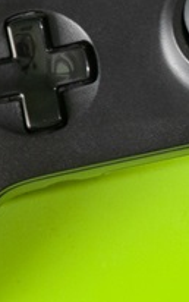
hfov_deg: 2.1
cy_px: -4
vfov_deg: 3.4
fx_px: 5135
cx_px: 498
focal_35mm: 624
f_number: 5.6
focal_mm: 70
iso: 250
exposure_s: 1/60
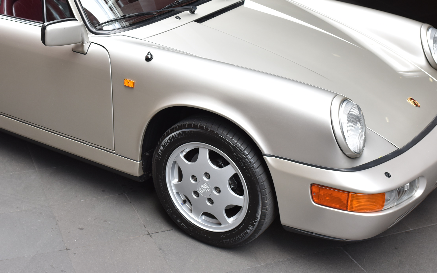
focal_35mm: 59
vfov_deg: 21.8
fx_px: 703
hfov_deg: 34.3
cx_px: 157
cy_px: 69
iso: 250
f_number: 4
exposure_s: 1/320
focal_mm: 35
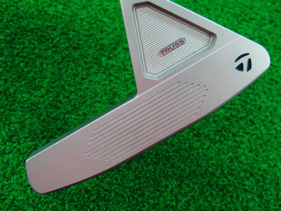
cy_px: 106
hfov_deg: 50.1
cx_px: 140
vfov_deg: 38.7
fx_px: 300
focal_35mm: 37
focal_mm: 6.42
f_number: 3.6
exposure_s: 1/40
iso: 400
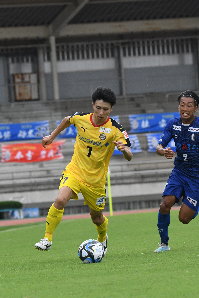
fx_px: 3549
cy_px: 149
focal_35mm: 428
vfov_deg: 4.8
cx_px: 118
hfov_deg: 3.2
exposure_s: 1/3200
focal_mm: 190
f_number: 6.3
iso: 2500
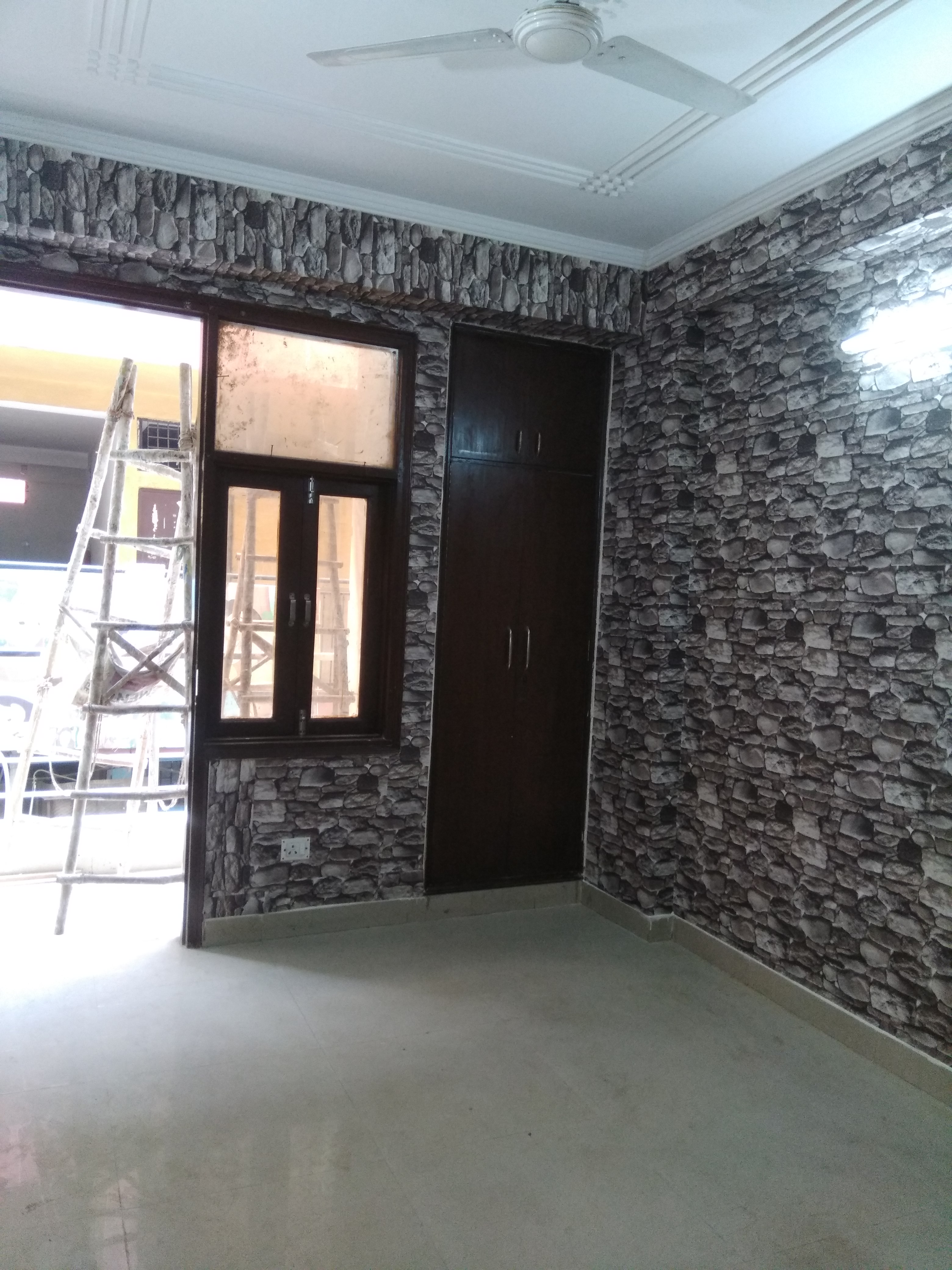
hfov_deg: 63.4
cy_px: 635
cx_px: 476
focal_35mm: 21
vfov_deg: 79.0
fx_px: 770
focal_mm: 3.57
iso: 500
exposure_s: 1/33
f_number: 2
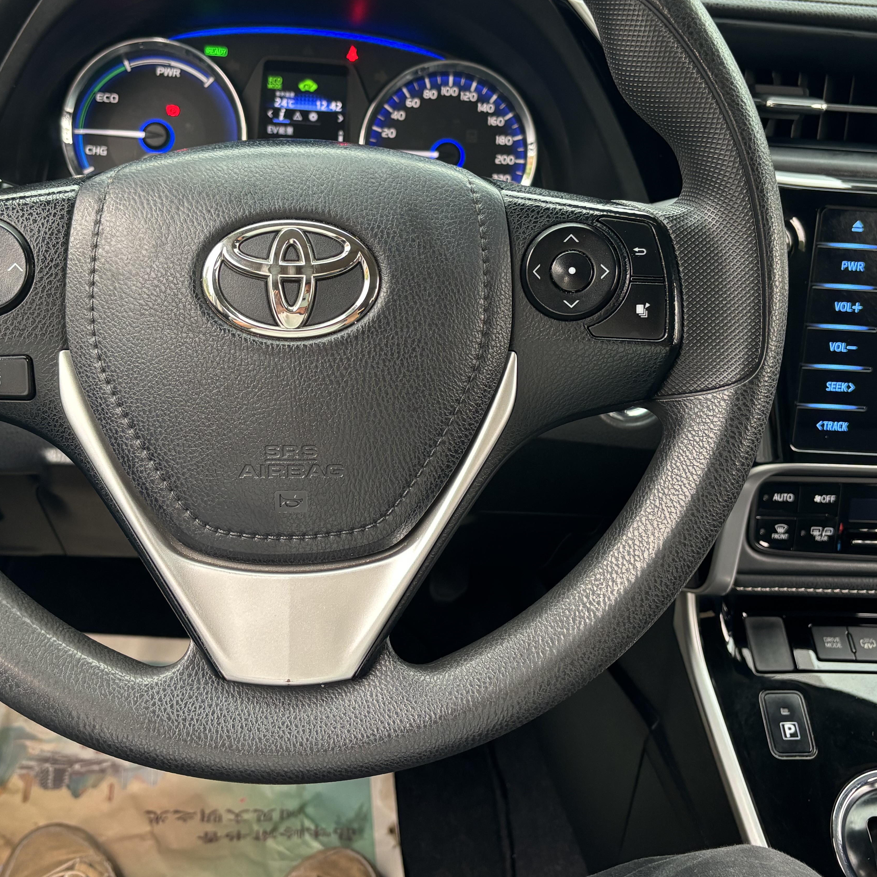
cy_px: 336
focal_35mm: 39
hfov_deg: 42.8
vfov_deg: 42.6
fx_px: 1118
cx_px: 384
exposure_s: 1/50
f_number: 1.6
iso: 200
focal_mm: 5.96
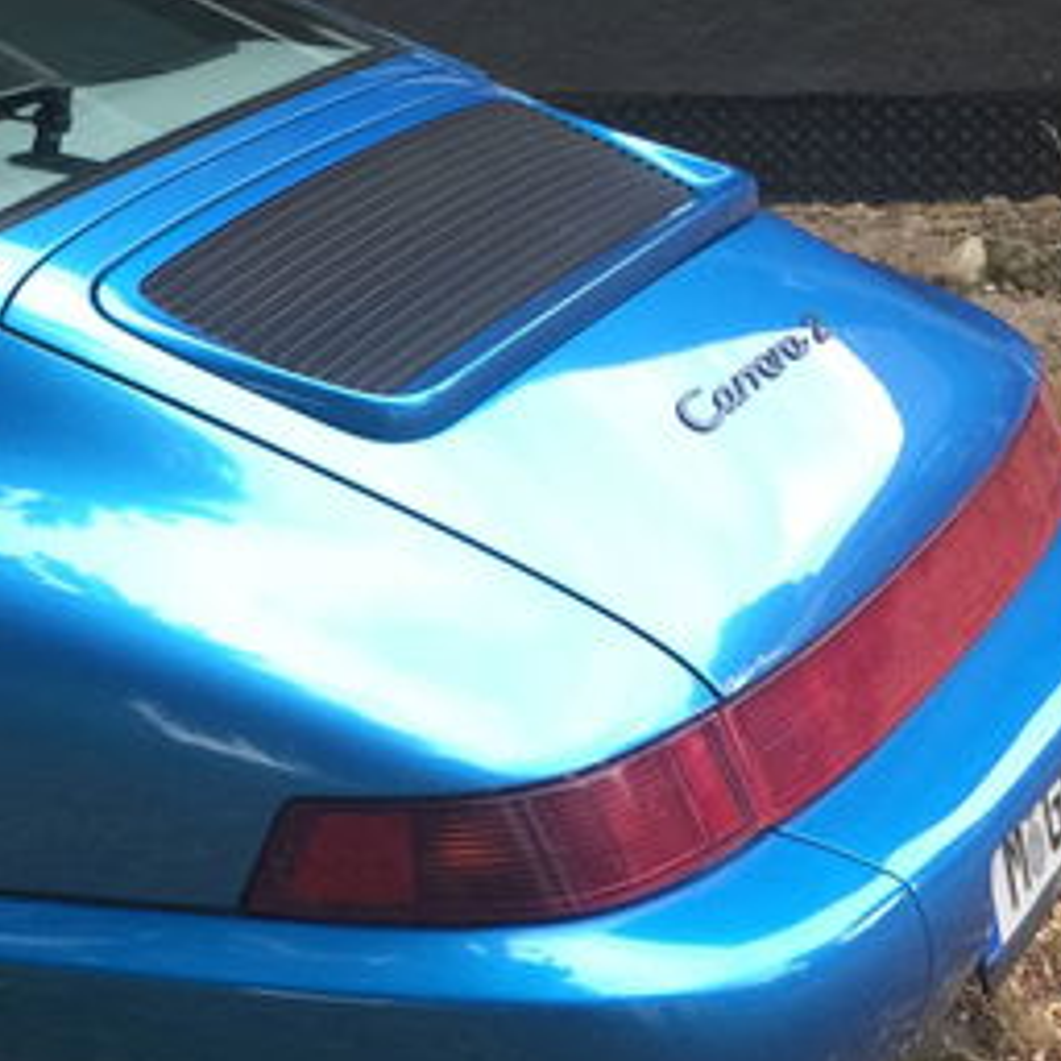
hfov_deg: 20.2
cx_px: -402
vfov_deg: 22.5
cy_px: 518
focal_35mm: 77
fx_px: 2670
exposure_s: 1/33
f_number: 2.2
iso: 50
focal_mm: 4.15
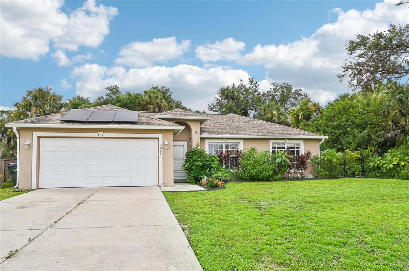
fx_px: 244
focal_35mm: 22
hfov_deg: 79.9
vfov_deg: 58.2
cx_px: 204
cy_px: 136
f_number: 8
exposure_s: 1/1000
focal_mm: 21.5
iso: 400
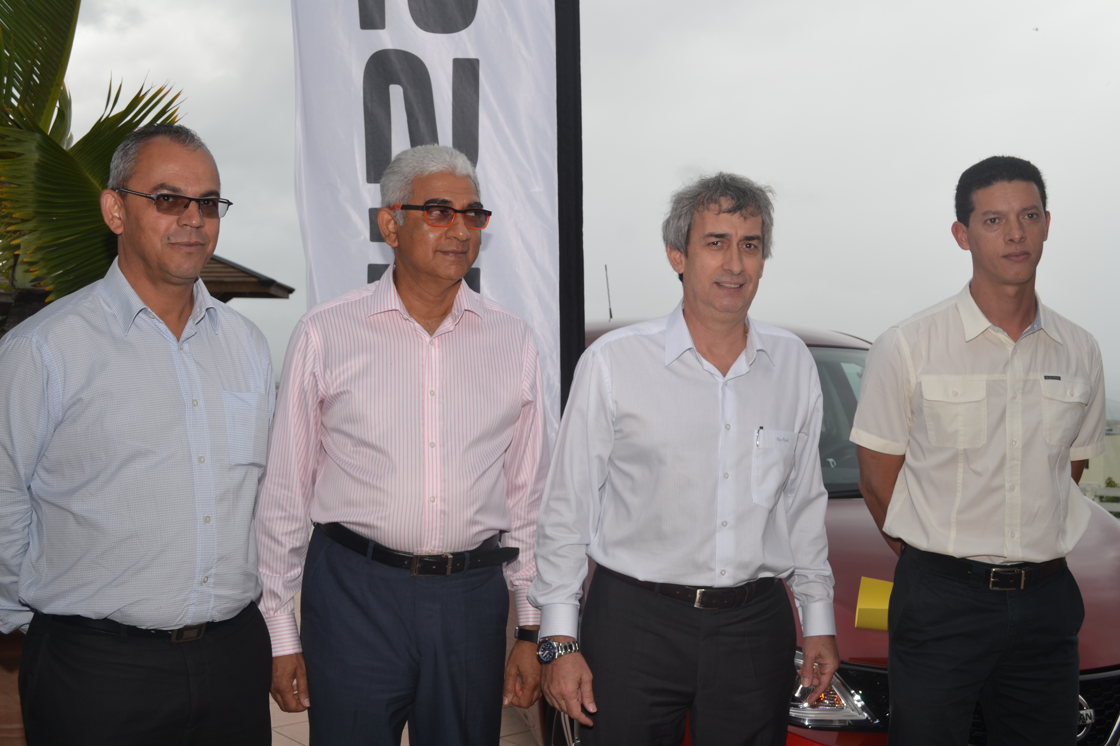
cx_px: 560
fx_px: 1307
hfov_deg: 46.4
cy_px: 373
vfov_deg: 31.9
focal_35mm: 42
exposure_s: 1/160
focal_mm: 28
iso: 100
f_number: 6.3
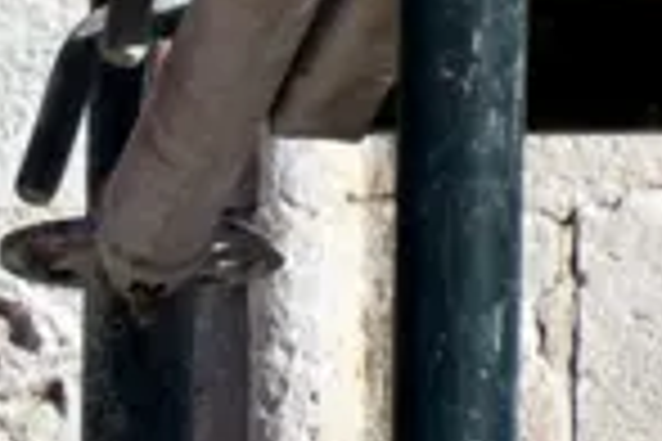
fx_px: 24731
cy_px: 1094
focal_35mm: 1345
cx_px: -1049
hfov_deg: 1.5
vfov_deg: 1.0
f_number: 8
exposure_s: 1/1000
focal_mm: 150
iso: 200
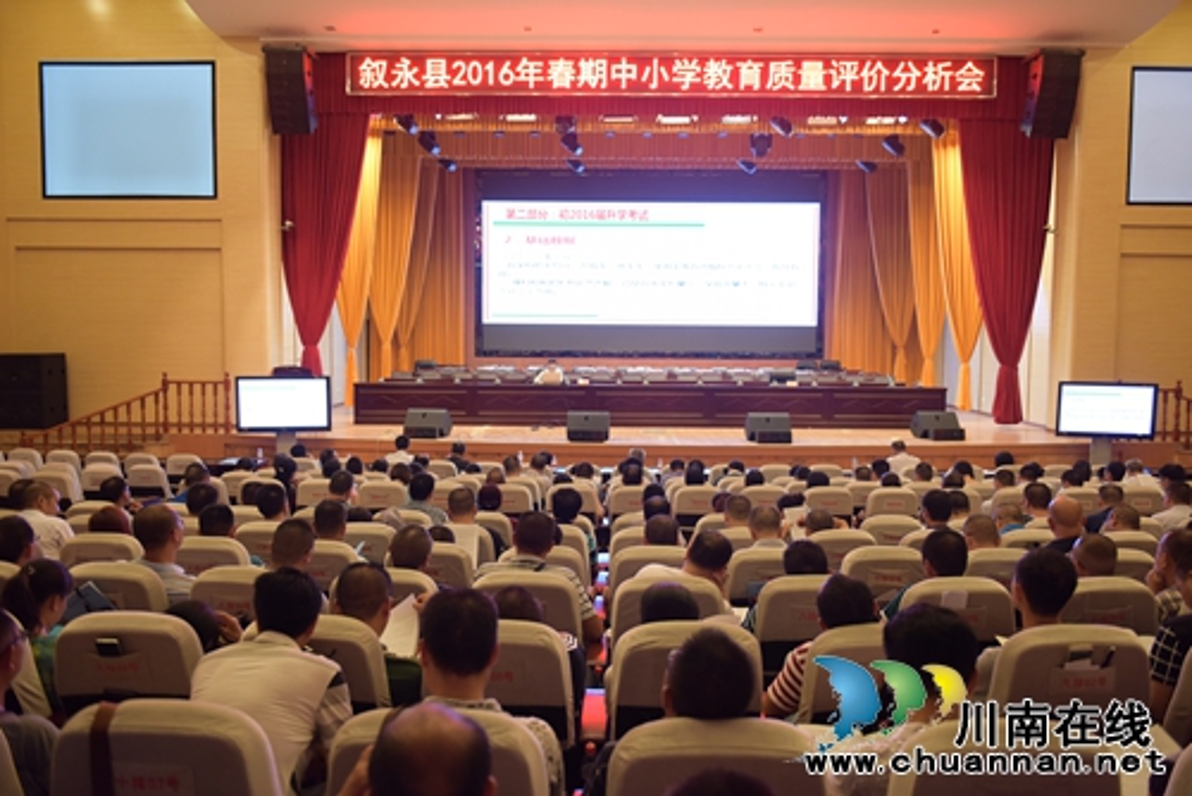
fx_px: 961
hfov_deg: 63.6
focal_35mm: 29
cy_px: 398
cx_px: 596
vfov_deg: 45.0
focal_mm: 29
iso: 2000
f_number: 2.8
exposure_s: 1/100
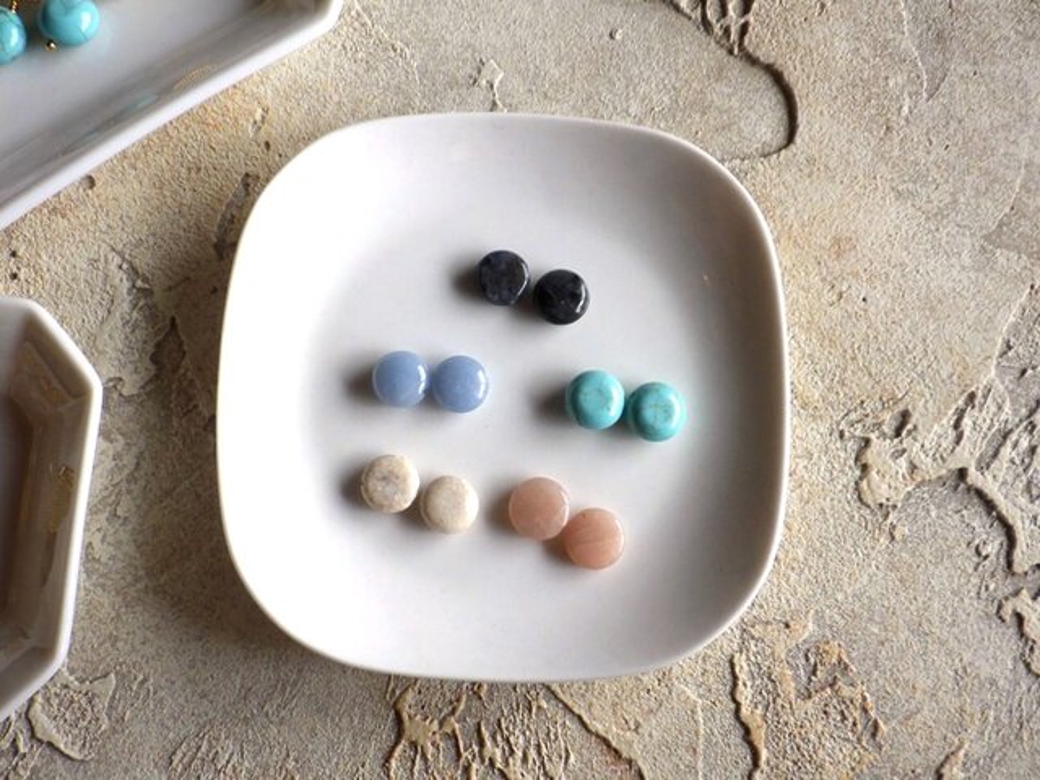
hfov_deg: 54.0
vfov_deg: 41.8
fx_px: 1021
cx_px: 520
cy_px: 390
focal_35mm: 34
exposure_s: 1/50
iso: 160
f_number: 3.8
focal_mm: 6.1
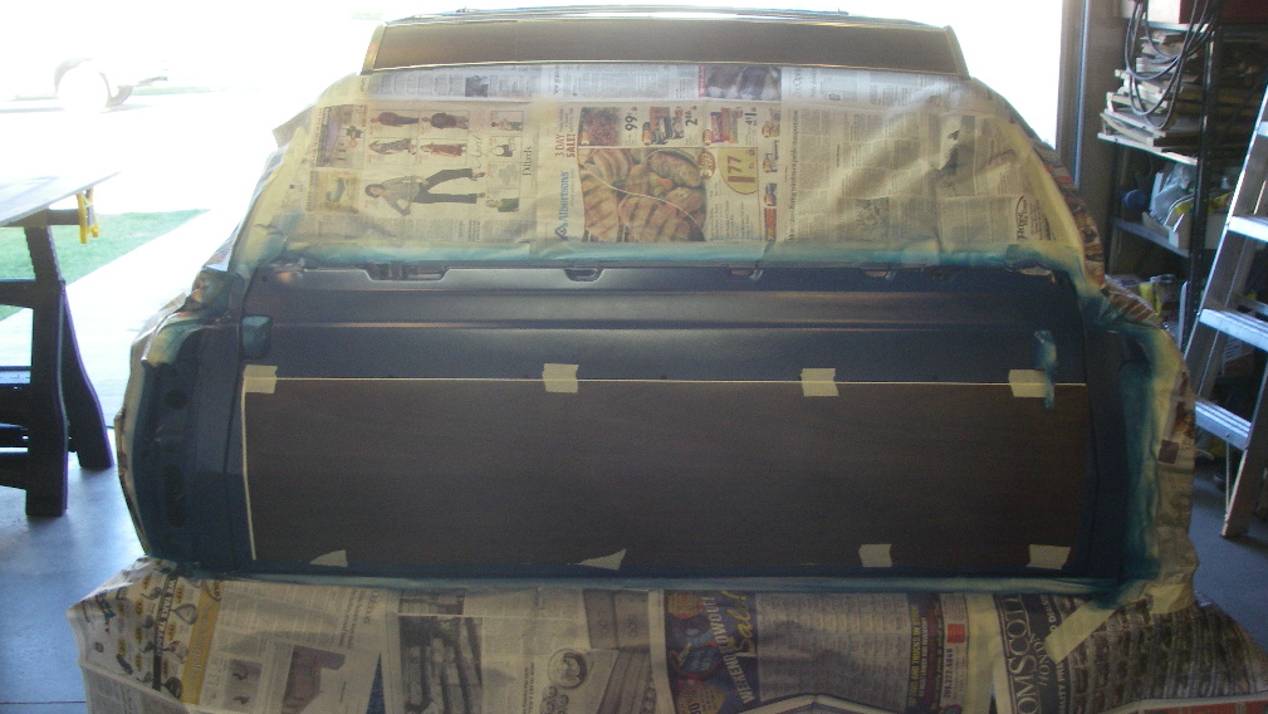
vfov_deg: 28.3
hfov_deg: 48.3
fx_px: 1412
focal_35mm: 42
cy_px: 409
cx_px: 641
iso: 160
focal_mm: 6.3
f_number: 3.3
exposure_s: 1/50
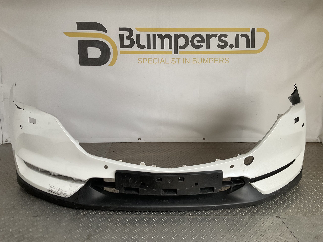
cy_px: 121
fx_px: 271
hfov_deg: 61.7
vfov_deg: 48.2
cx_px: 162
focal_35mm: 29
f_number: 1.8
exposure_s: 1/100
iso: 50
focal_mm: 3
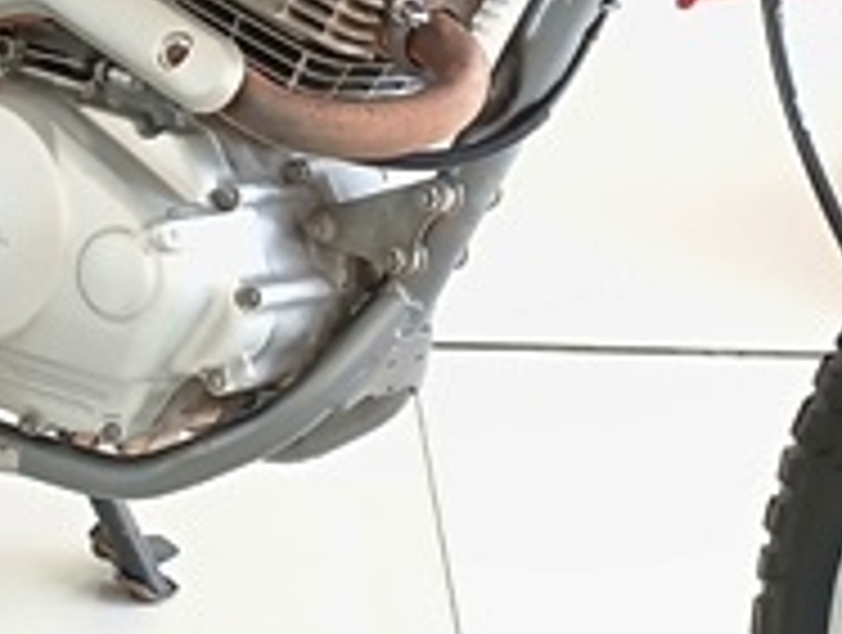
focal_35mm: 111
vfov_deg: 13.3
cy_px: 103
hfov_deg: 17.7
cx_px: 311
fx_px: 2705
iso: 250
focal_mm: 3.98
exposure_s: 1/40
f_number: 1.8
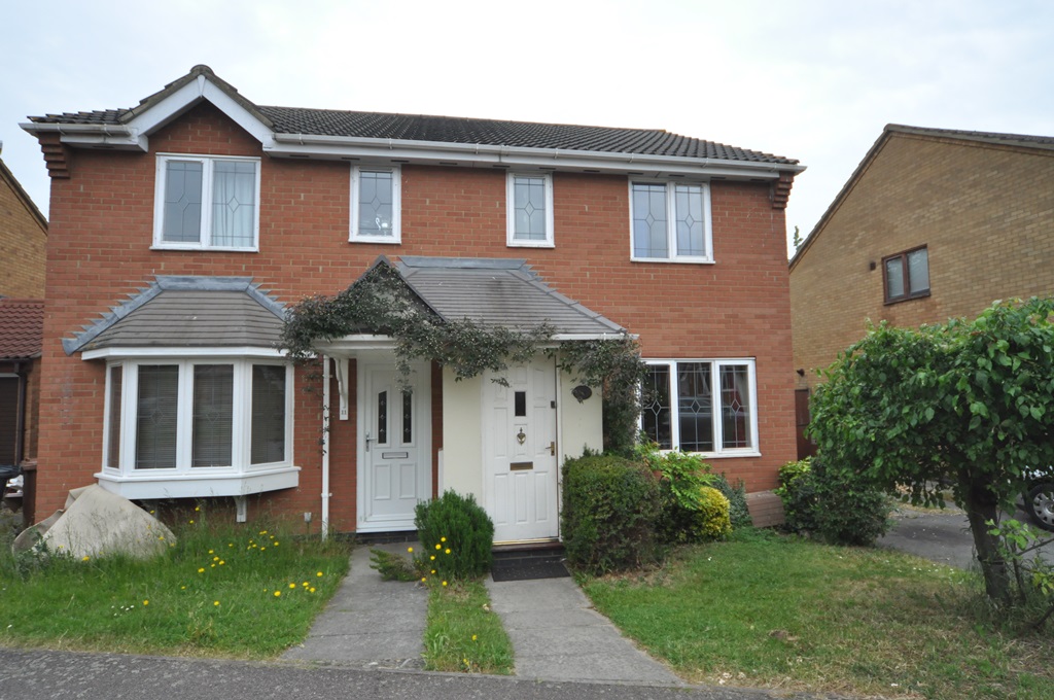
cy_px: 350
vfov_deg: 67.2
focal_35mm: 18
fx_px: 526
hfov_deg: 90.1
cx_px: 527
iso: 800
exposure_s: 1/1250
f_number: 4.5
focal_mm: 12
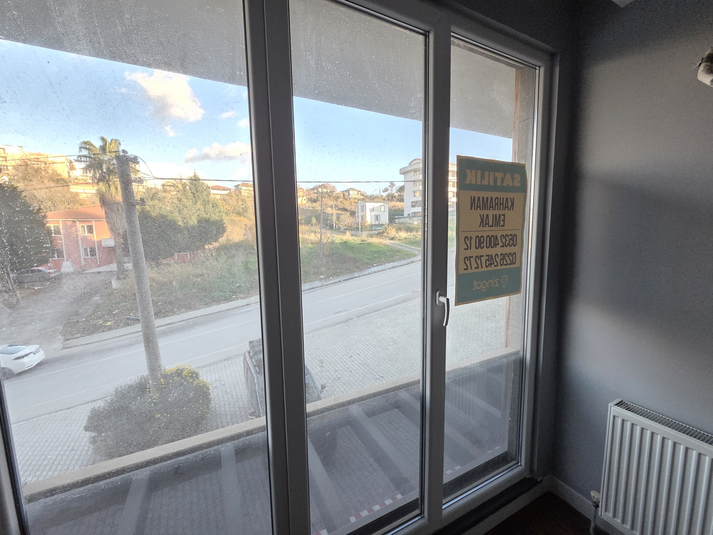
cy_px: 268
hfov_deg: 106.2
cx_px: 356
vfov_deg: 89.9
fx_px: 268
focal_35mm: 13
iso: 320
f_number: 2.2
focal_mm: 2.2
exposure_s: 1/359
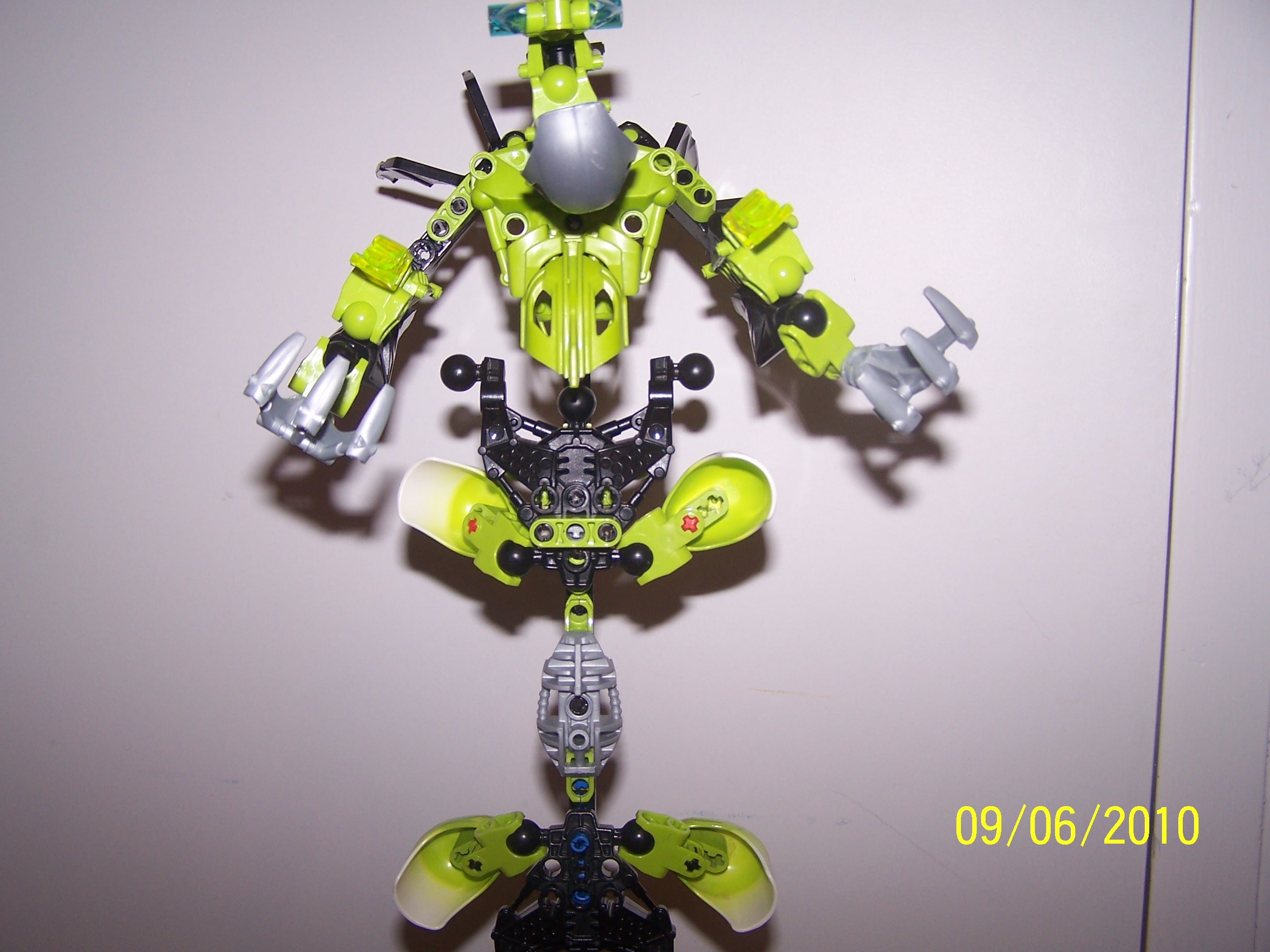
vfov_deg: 37.7
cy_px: 476
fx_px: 1394
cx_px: 635
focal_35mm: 38
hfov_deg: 49.0
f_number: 2.8
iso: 80
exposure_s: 1/60
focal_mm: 6.3
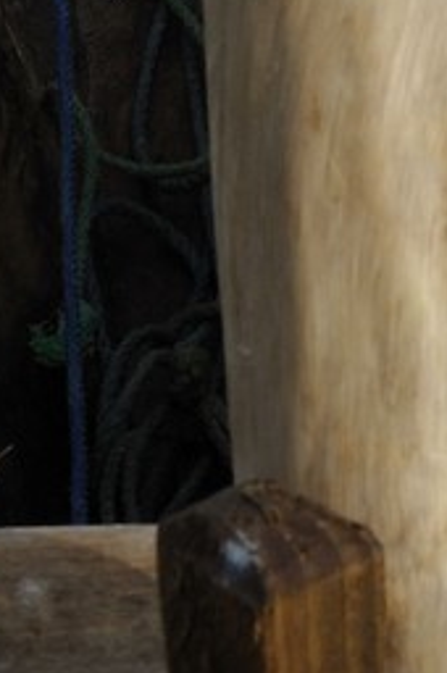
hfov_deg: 4.4
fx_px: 5845
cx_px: 58
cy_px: -1046
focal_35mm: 313
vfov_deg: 6.2
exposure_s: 1/200
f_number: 13
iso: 200
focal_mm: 50
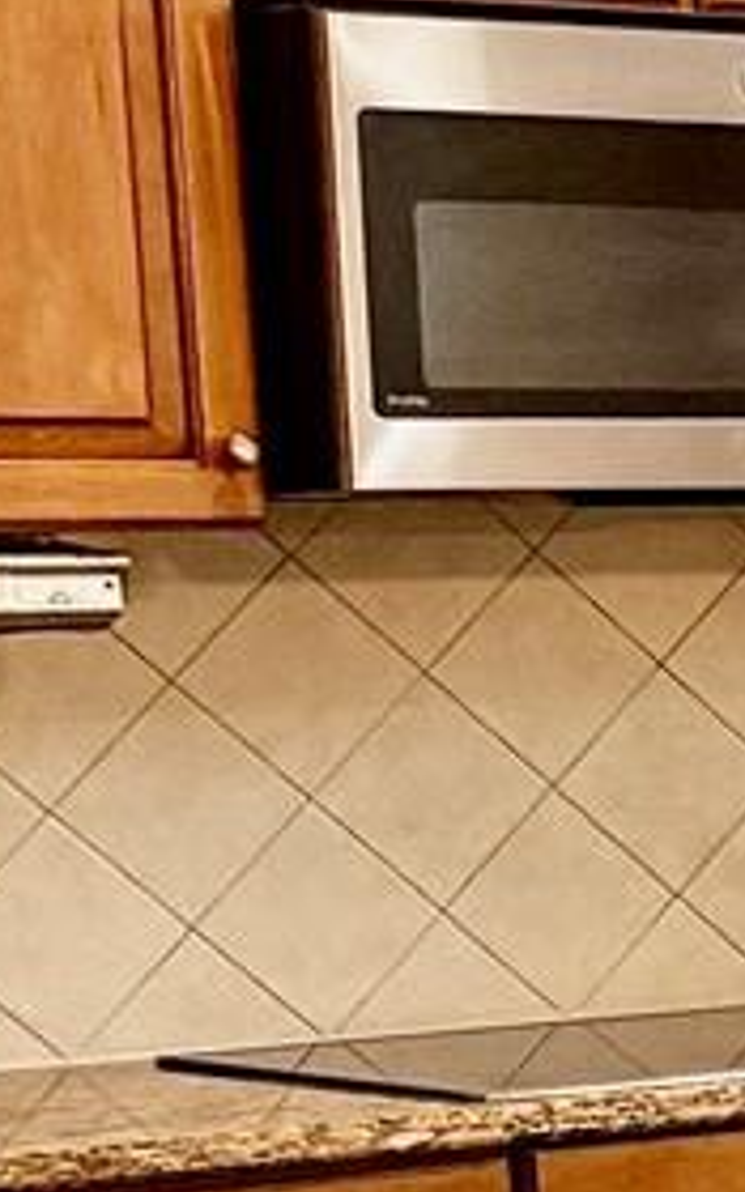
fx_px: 6042
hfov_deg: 5.2
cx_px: 4027
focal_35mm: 186
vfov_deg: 11.2
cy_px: 1171
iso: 200
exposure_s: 1/120
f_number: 1.78
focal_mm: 6.76
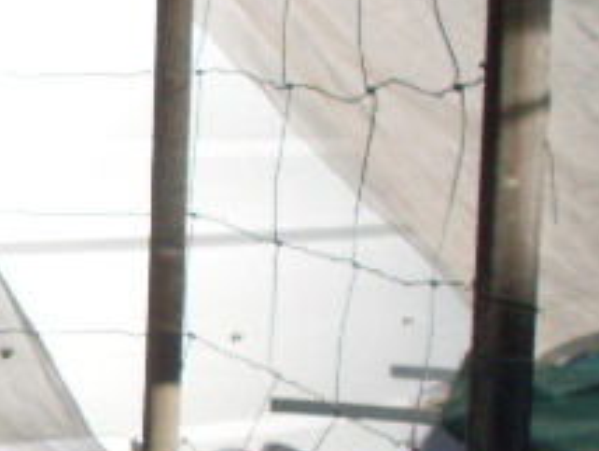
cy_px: 504
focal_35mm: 142
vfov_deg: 10.3
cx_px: -498
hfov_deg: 12.6
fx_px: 2460
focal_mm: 6.3
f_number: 8.4
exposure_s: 1/125
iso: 80
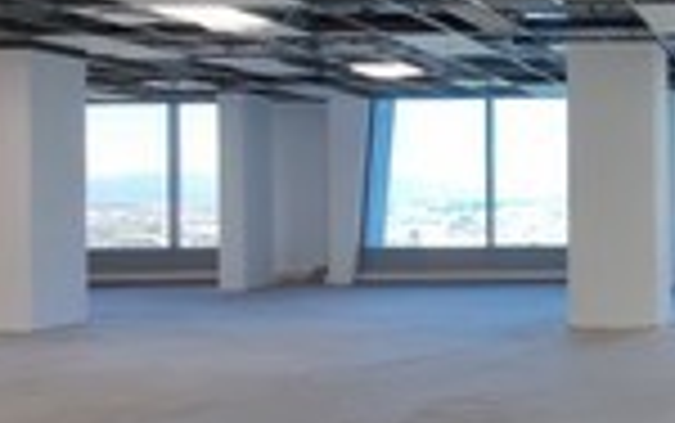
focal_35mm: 46
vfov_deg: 28.0
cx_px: 796
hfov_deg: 35.1
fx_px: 847
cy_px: 196
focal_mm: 2.2
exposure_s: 1/100
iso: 64
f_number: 2.2
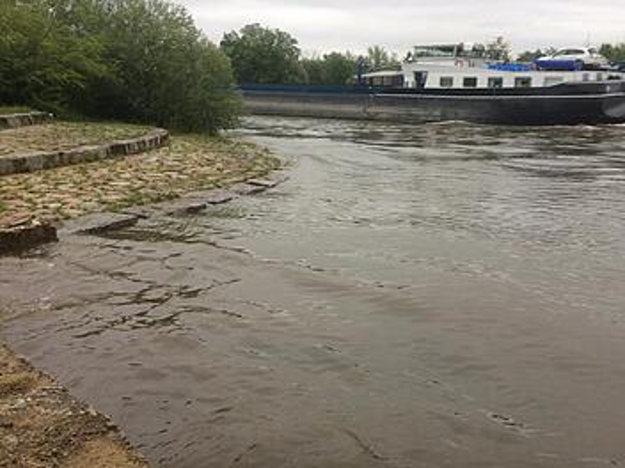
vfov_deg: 48.2
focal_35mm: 29
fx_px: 524
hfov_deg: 61.7
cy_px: 234
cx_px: 312
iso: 32
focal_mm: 4.15
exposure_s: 1/130
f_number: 2.2
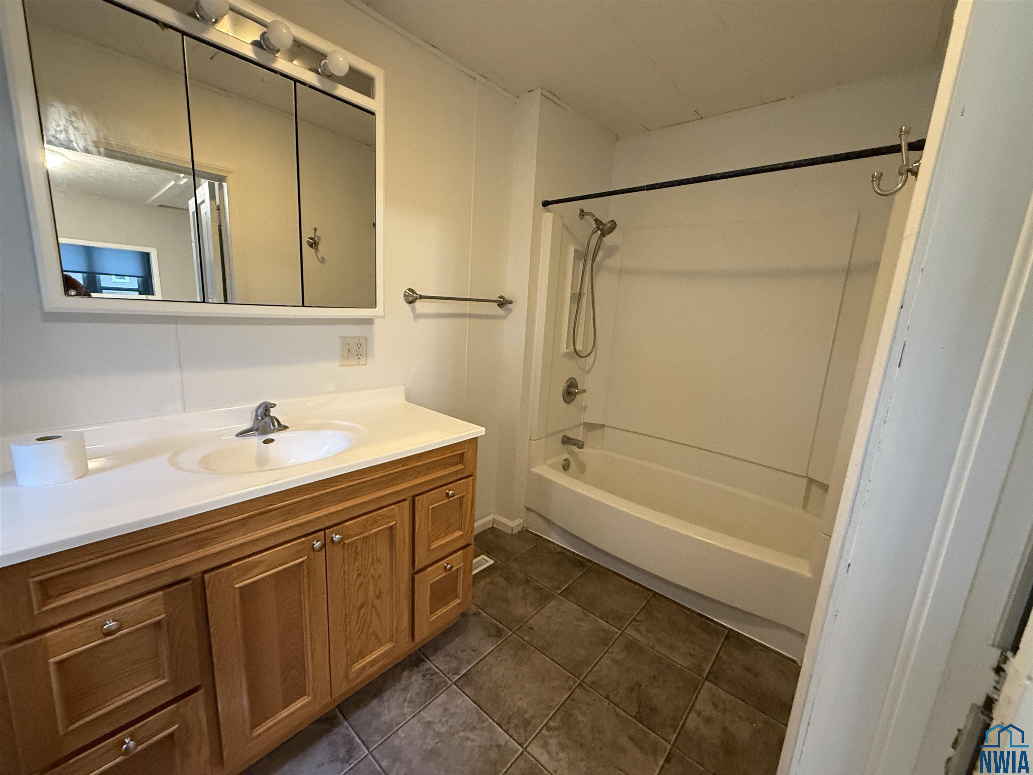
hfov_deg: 102.1
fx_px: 418
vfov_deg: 85.7
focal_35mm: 14
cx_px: 516
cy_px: 388
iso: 500
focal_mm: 2.22
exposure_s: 1/60
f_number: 2.2
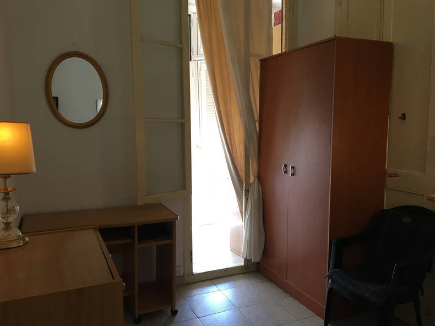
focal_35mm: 29
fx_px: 364
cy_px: 163
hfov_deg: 61.7
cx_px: 218
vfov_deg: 48.2
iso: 50
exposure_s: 1/33
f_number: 2.2
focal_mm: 4.15
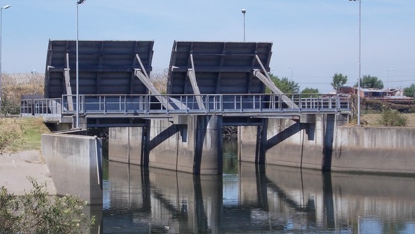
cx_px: 168
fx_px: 1244
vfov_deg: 10.7
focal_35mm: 113
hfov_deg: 18.9
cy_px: 158
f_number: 9.6
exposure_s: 1/125
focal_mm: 11.6
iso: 80
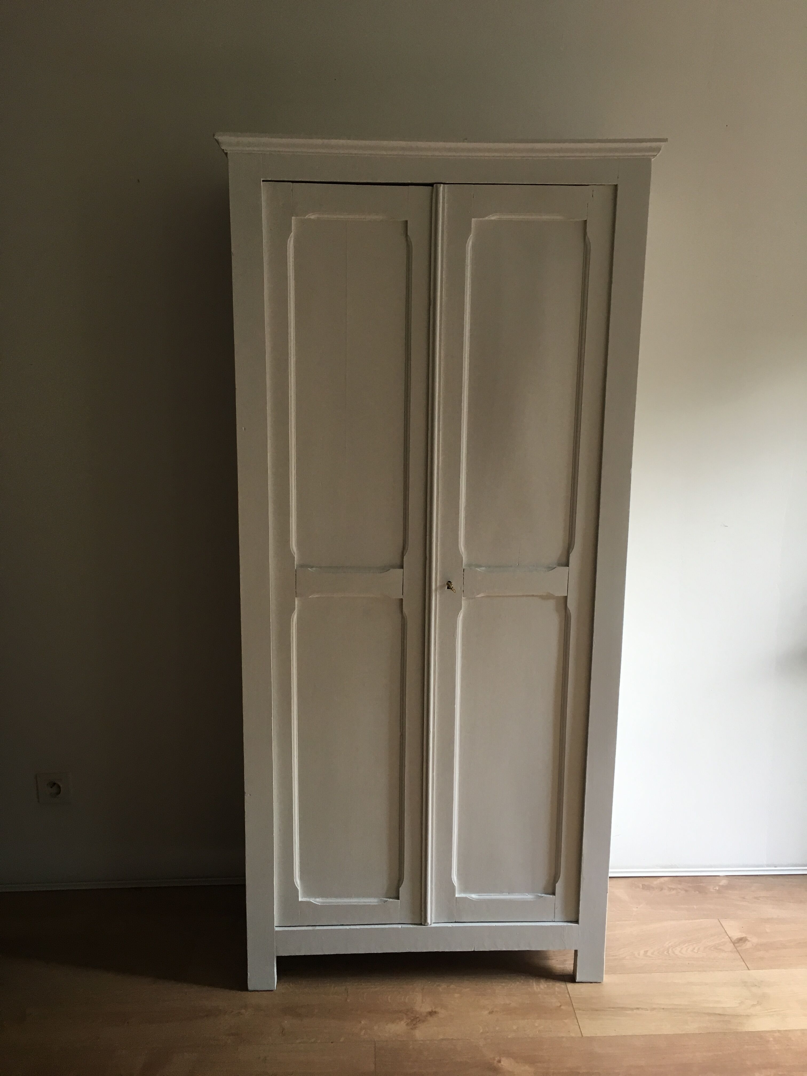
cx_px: 404
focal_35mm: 29
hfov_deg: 48.2
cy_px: 538
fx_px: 901
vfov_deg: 61.7
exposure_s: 1/33
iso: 50
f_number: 2.2
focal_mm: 4.15
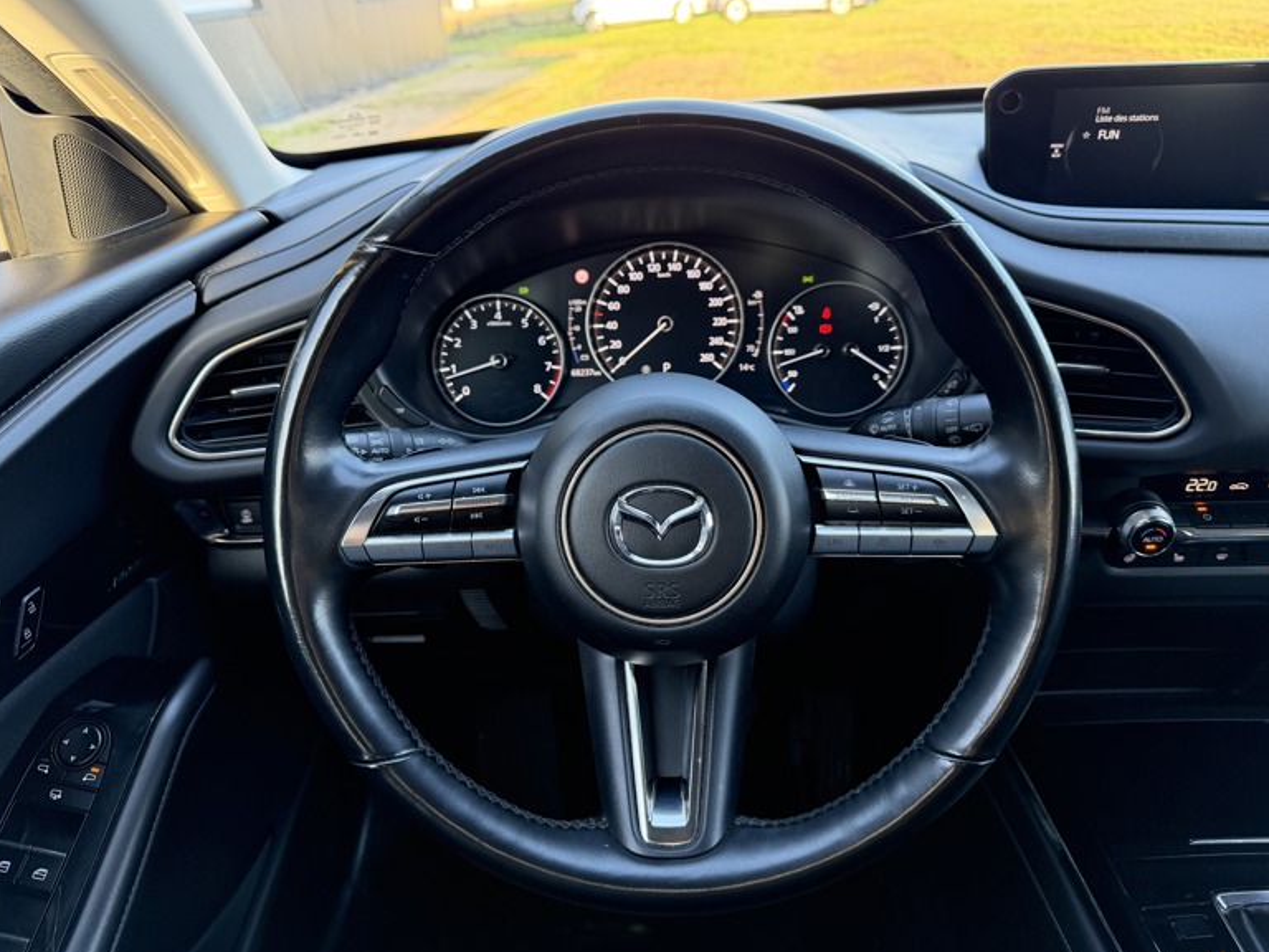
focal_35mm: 25
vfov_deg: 54.9
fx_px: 916
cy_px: 468
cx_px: 621
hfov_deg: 69.4
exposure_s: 1/68
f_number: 1.78
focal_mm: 6.76
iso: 200
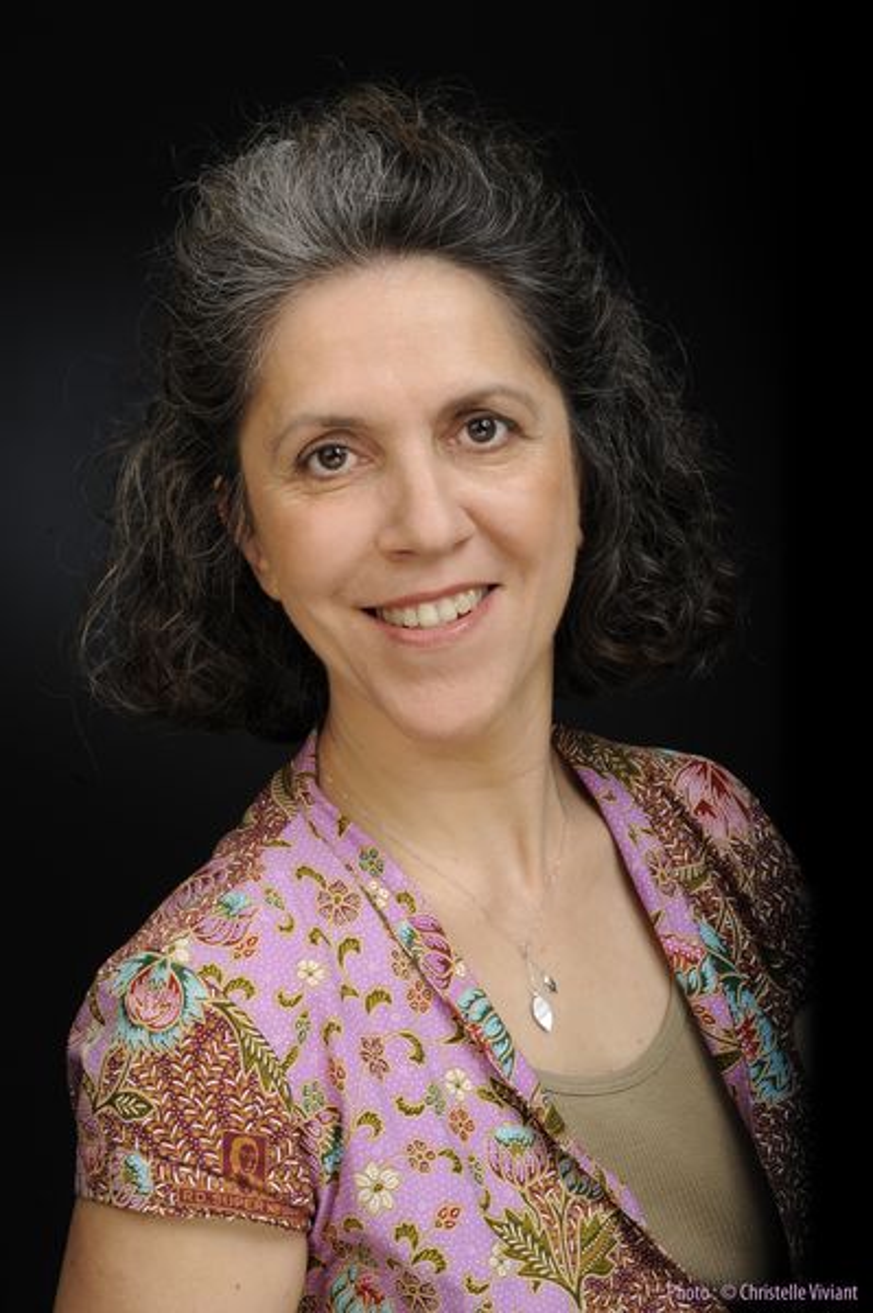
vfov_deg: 19.5
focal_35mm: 105
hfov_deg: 13.0
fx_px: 3826
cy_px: 656
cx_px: 436
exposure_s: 1/320
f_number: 20
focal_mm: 105
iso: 200
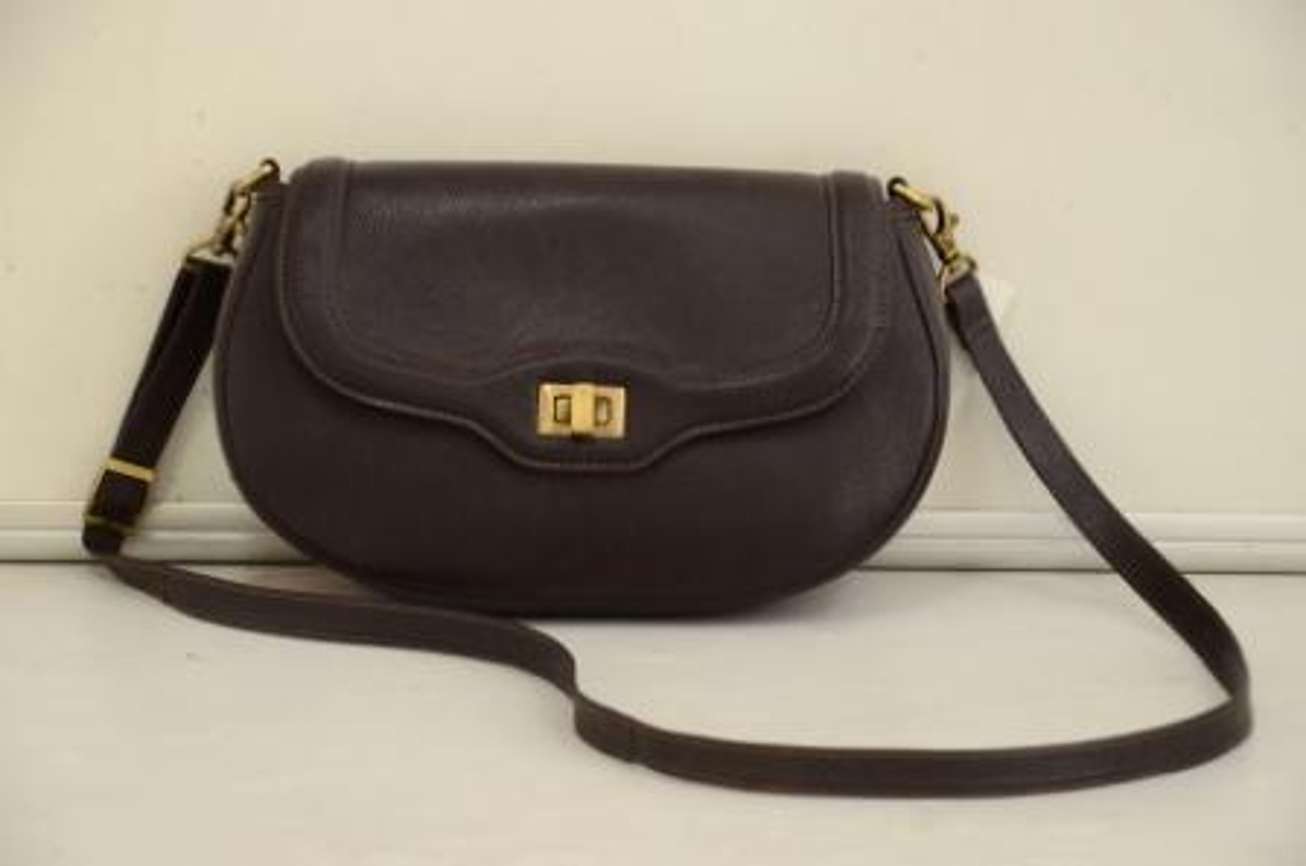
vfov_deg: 11.4
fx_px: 4346
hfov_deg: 17.1
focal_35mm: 120
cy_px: 433
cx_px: 653
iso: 1000
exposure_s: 1/80
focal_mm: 80
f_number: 6.3
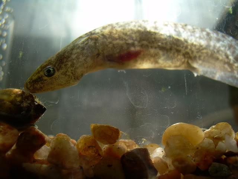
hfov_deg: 49.0
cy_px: 90
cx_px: 119
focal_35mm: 38
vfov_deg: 37.7
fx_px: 261
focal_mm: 6.3
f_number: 4.6
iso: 50
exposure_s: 1/458
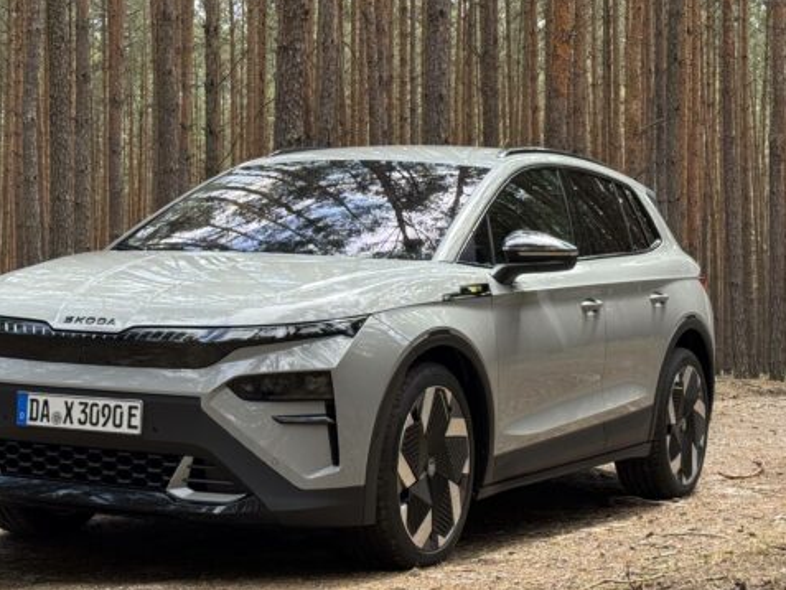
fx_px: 1794
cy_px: 240
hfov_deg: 24.7
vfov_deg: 18.7
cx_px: 327
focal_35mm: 79
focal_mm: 6.76
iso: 64
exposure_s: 1/854
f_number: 1.78
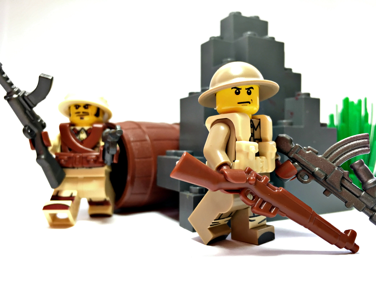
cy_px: 141
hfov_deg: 61.7
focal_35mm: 29
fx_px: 315
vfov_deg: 48.2
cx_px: 188
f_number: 2.2
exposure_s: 1/30
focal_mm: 4.15
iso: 25
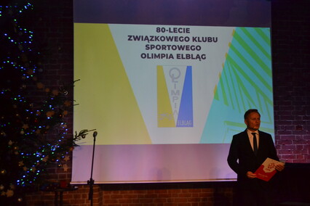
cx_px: 155
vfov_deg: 22.6
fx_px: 517
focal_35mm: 60
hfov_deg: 33.4
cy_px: 103
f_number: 5.3
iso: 2500
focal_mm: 40
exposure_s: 1/500
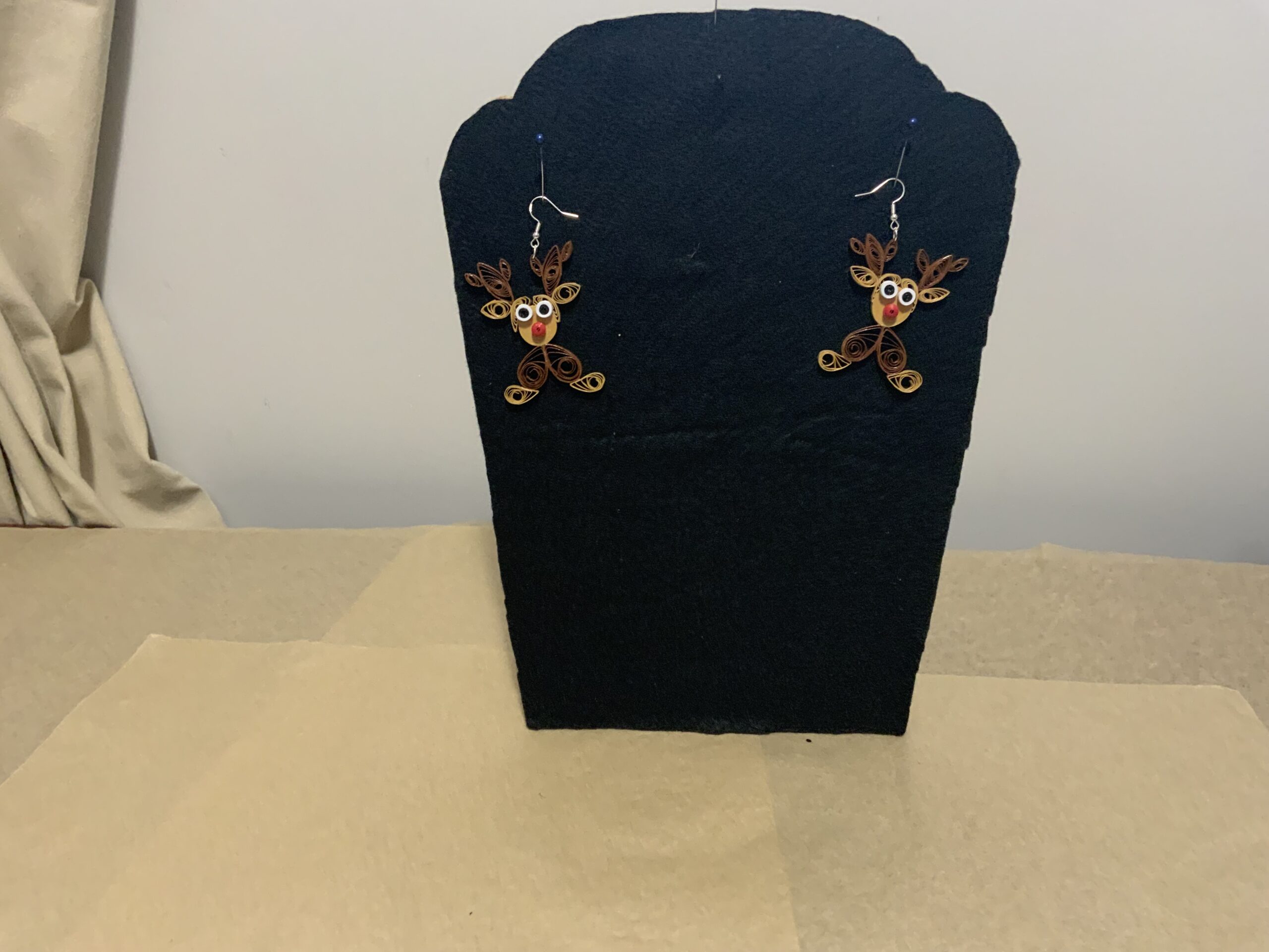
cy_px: 476
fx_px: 1063
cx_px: 634
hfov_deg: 61.7
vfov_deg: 48.2
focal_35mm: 29
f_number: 1.8
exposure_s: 1/60
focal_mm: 3
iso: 250
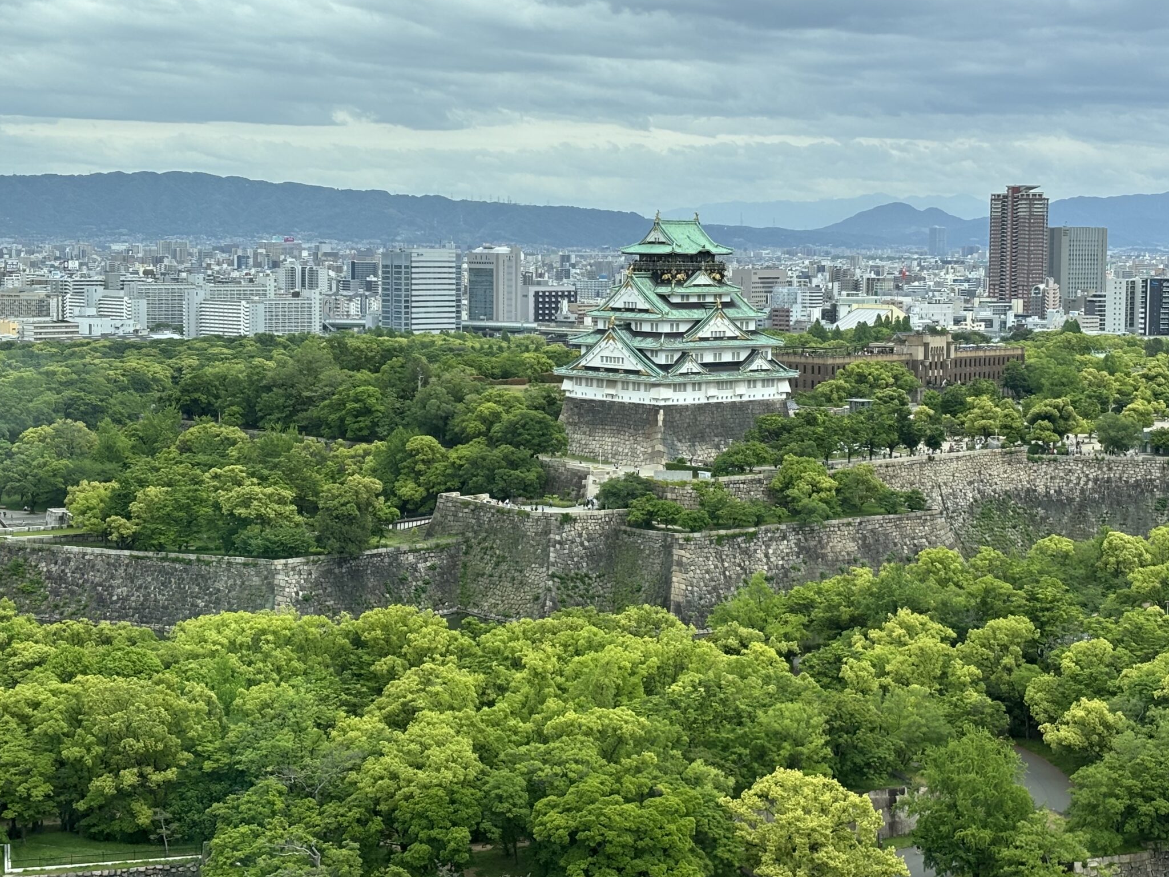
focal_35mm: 65
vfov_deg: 22.6
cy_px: 367
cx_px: 644
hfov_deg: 29.8
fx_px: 2195
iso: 32
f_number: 1.6
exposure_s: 1/935
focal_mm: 5.96
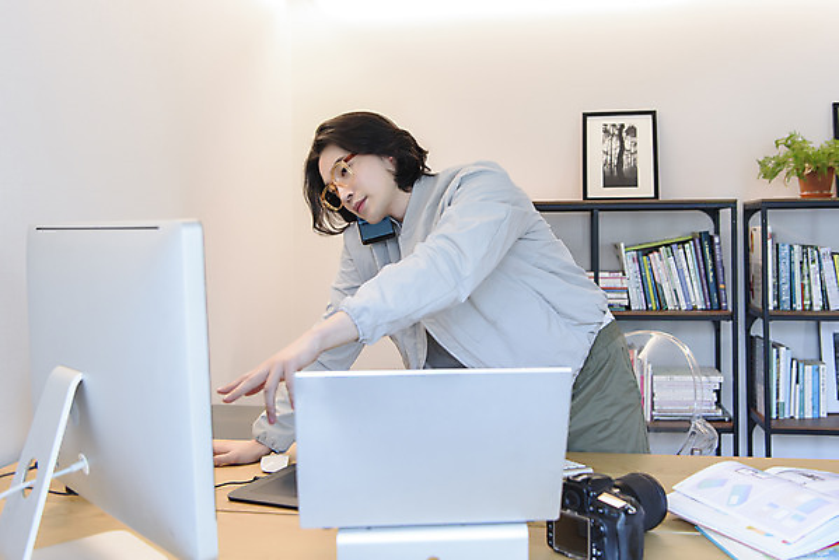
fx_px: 816
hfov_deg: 54.4
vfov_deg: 37.9
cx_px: 420
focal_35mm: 35
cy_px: 280
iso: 800
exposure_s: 1/125
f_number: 3.5
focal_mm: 35
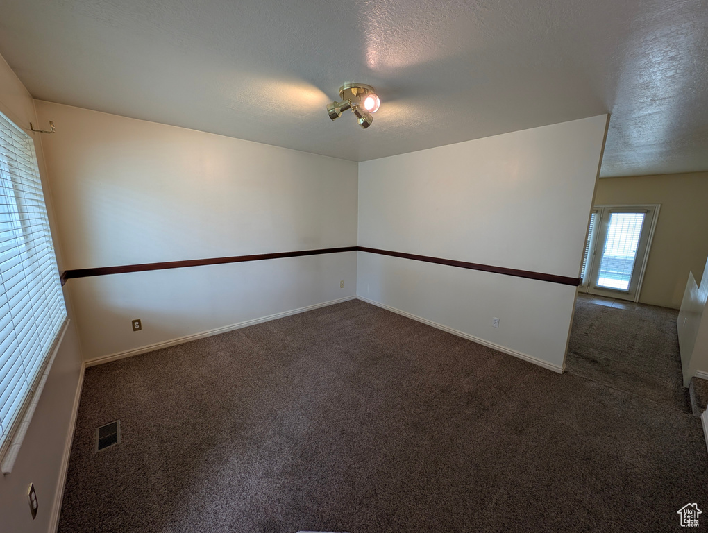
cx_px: 354
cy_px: 266
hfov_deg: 110.5
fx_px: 246
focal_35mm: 12
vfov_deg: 94.6
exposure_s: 1/40
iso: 46
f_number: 1.95
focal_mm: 2.23
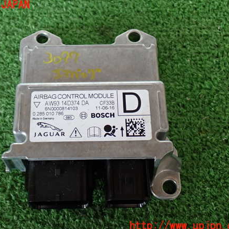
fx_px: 397
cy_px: 116
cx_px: 91
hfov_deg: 32.1
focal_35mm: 53
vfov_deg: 32.2
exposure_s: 1/40
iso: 320
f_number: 2.9
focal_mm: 7.84
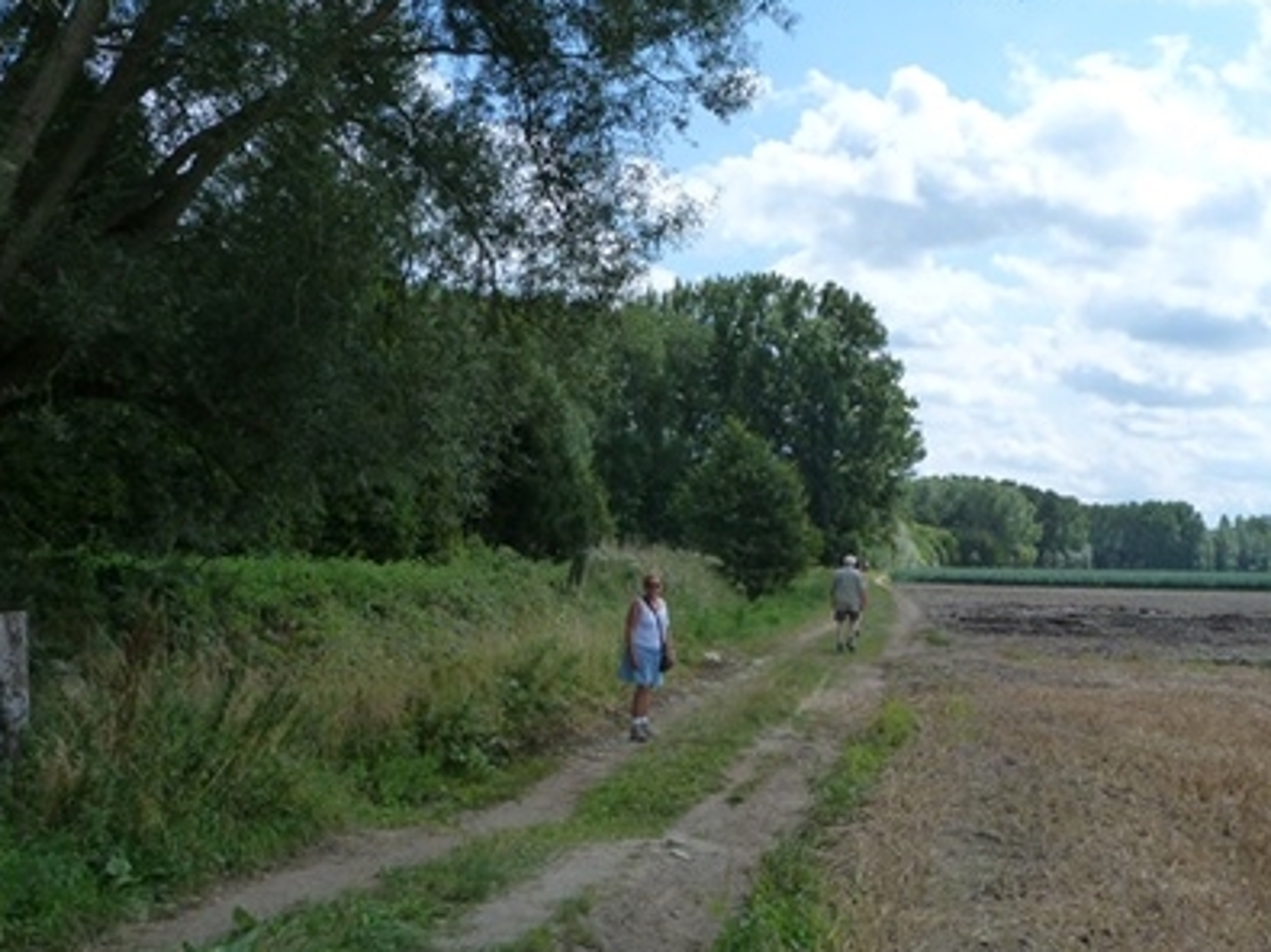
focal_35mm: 38
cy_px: 470
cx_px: 753
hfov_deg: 48.7
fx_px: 1395
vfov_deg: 37.7
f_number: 5.6
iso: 125
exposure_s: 1/320
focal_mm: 4.5
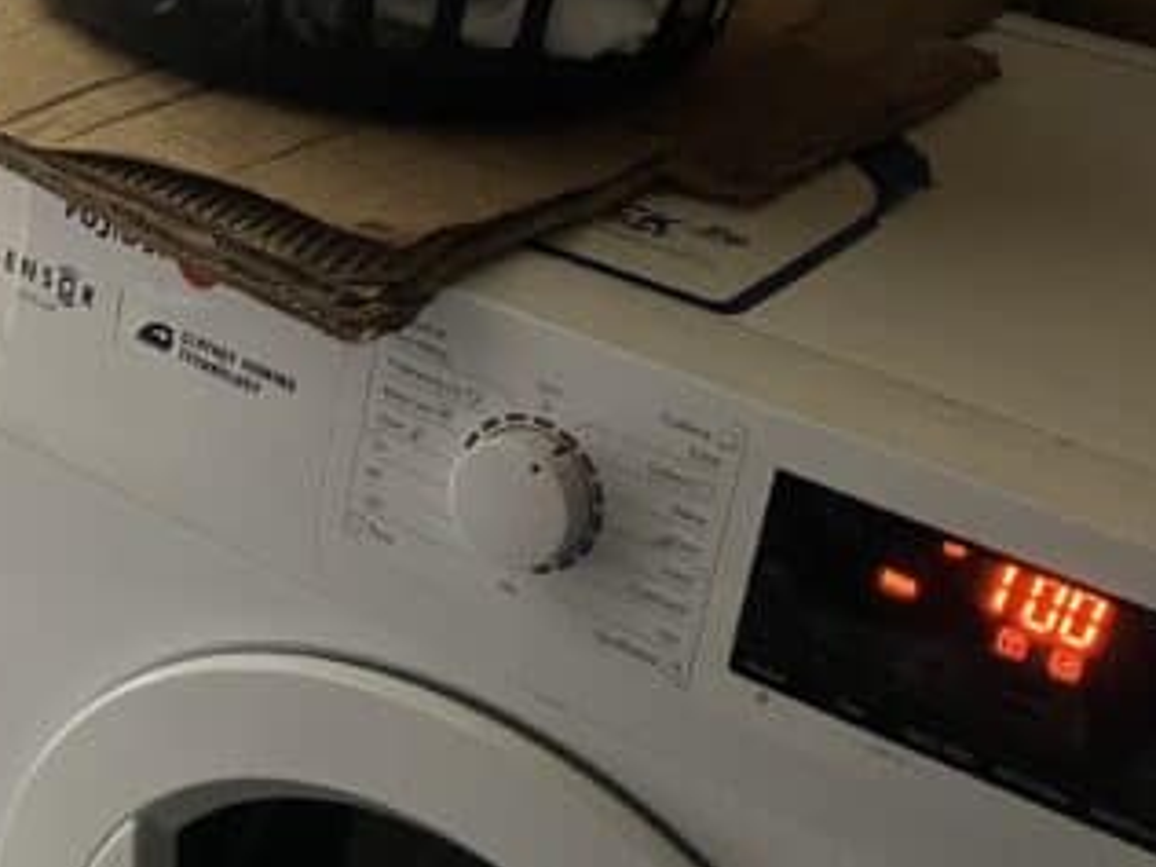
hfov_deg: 27.3
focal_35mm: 68
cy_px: 194
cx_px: 66
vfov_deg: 21.4
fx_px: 2271
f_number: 1.8
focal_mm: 3.99
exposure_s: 1/30
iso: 640
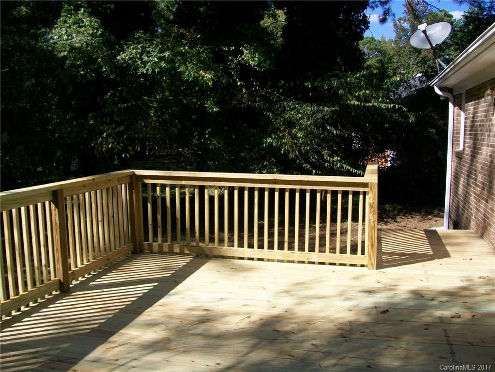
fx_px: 515
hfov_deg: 51.4
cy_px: 186
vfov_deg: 39.7
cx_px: 248
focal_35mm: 36
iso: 64
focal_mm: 6
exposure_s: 1/800
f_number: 2.7
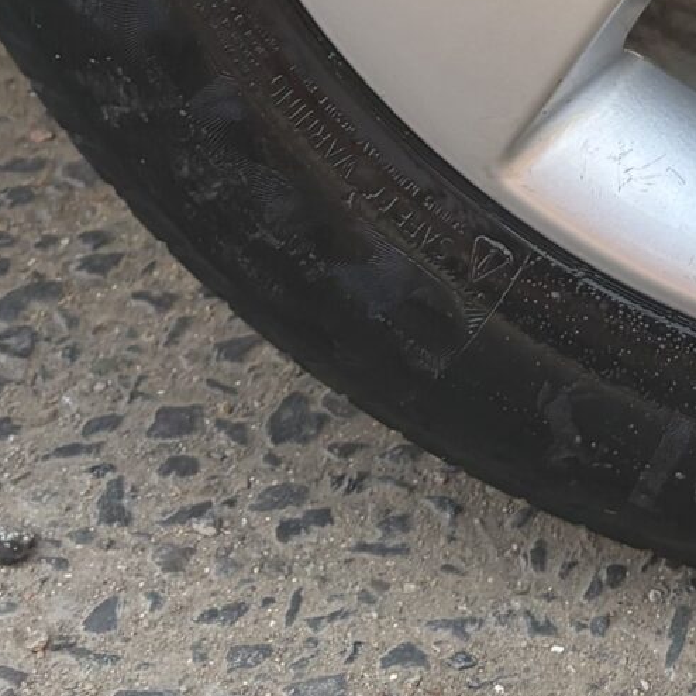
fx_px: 2707
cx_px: 937
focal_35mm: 119
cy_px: -511
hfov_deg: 14.0
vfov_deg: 13.3
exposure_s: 1/153
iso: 32
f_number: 1.6
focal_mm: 5.96
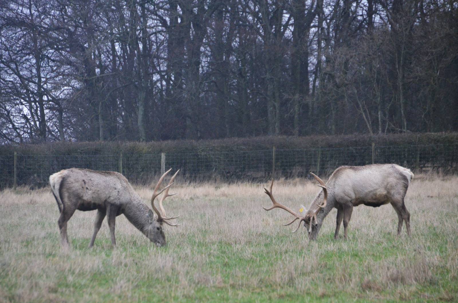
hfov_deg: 8.1
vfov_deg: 5.4
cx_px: 229
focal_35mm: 255
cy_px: 152
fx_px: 3238
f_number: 6
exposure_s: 1/320
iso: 2500
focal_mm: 170
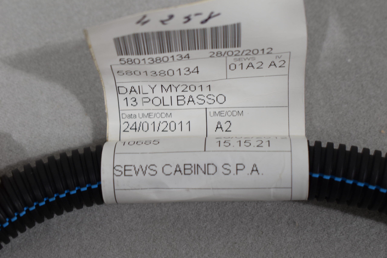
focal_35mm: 75
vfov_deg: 18.2
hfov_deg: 27.0
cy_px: 129
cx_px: 194
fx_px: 806
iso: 400
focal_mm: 50
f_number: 8
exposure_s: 1/60
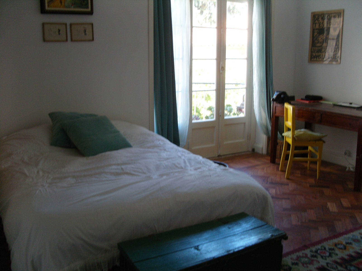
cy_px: 136
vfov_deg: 37.7
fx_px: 397
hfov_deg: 49.0
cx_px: 181
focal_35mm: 38
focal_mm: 7.8
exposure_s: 1/40
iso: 100
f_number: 2.8
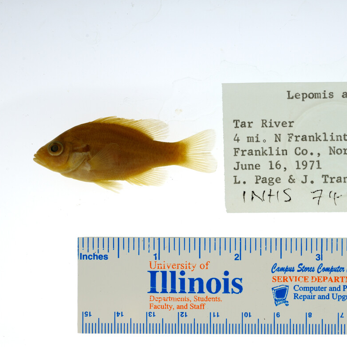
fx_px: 885
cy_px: 174
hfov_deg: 22.1
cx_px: 231
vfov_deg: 22.2
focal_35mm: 78
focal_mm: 60
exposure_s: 1/200
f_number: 10
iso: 100
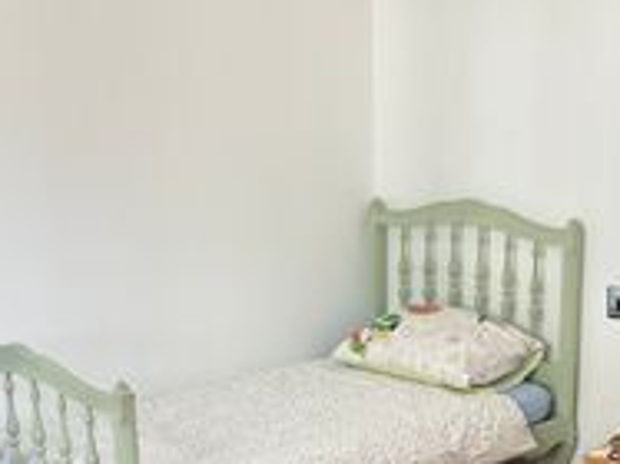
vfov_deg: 15.6
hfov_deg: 21.8
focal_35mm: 90
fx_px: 1611
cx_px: 298
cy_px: 610
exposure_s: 1/121
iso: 80
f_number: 1.8
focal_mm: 3.99
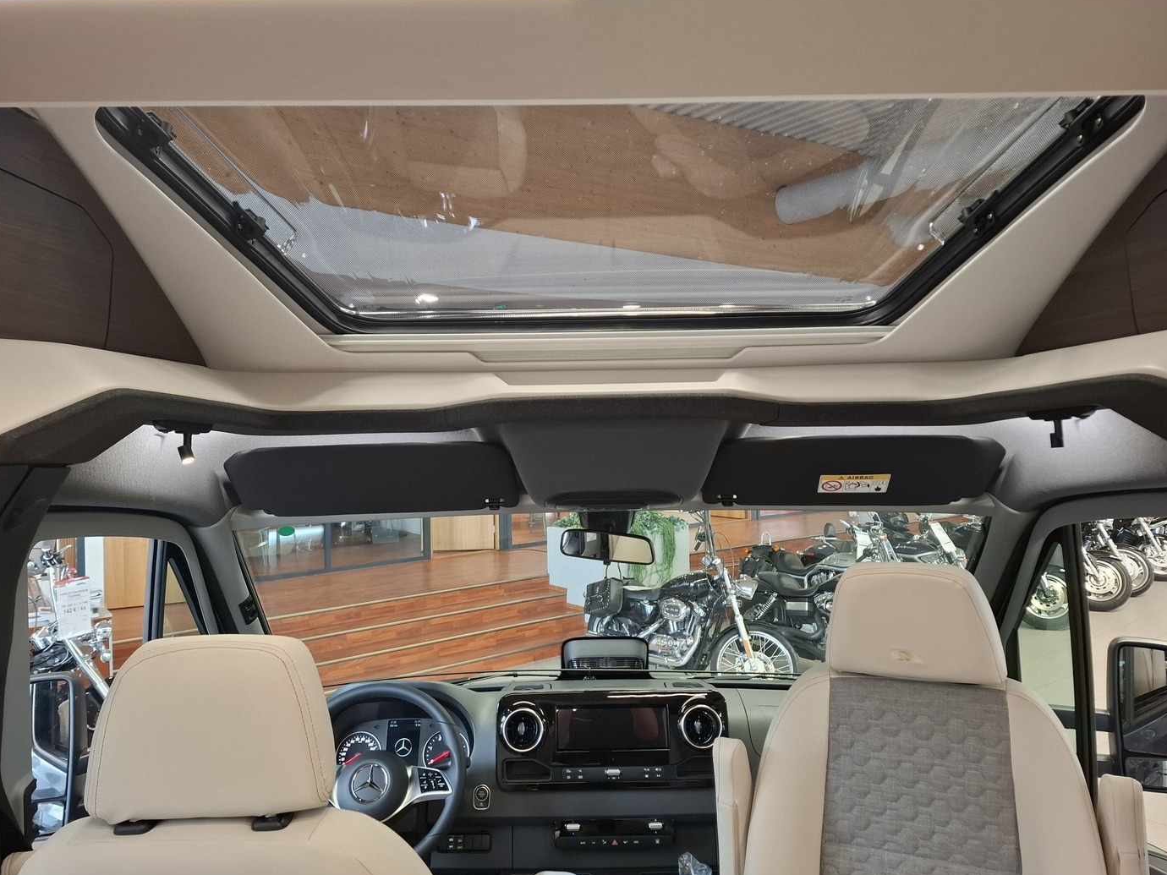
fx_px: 809
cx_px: 576
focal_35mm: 24
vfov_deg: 56.8
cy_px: 424
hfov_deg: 71.6
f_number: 1.8
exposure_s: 1/50
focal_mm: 5.54
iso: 250
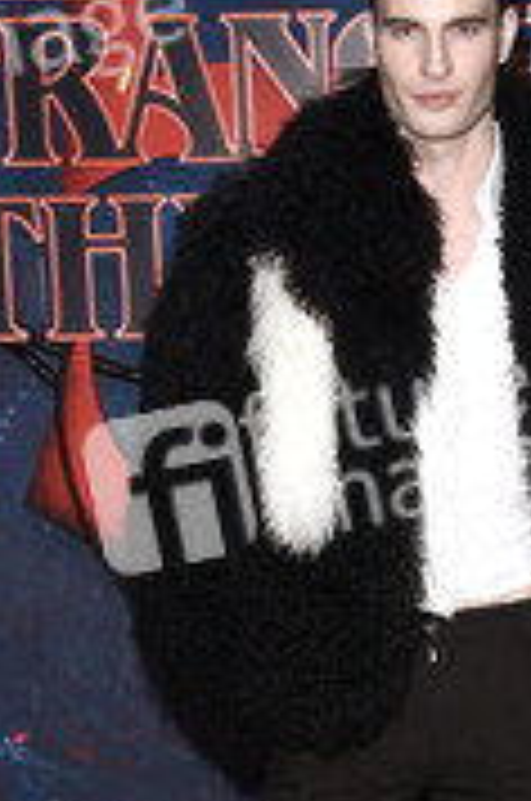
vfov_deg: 16.1
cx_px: 446
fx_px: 2798
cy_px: 693
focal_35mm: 126
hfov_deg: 10.8
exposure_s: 1/200
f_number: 5.6
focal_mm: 56
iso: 500
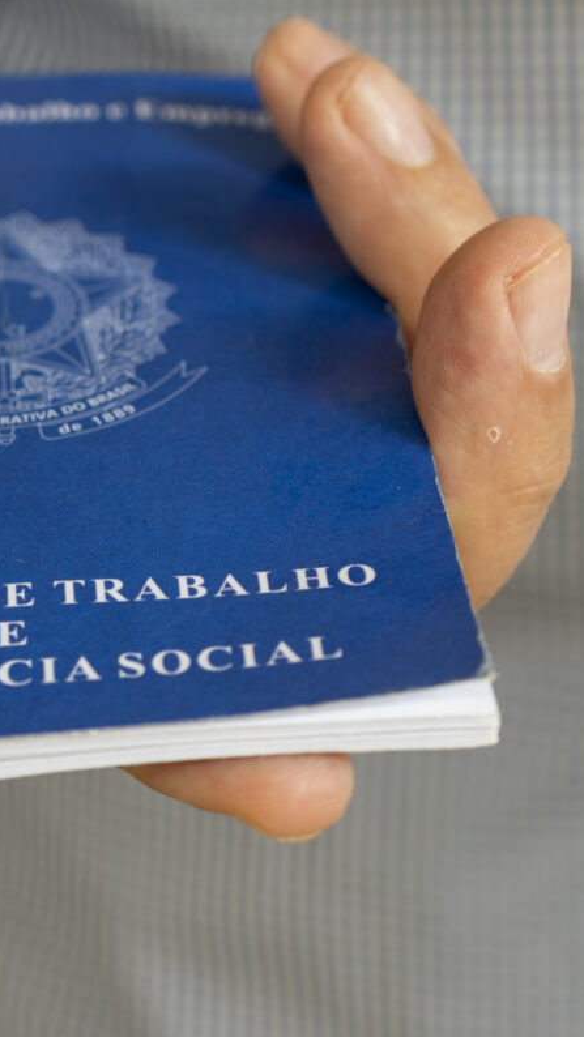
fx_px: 2614
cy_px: 516
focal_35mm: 95
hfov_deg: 12.5
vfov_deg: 22.4
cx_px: -57
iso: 200
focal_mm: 40
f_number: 5
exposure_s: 1/15
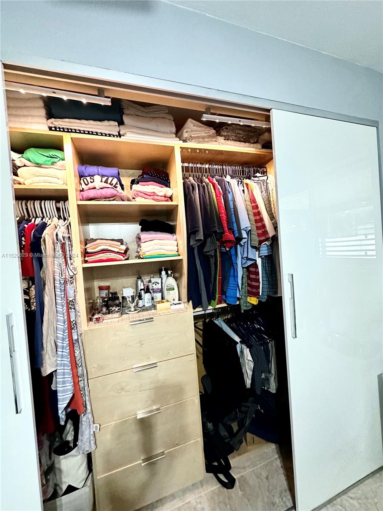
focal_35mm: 14
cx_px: 192
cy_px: 256
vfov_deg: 102.1
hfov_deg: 85.7
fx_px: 207
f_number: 2.2
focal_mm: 2.22
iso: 640
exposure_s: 1/60
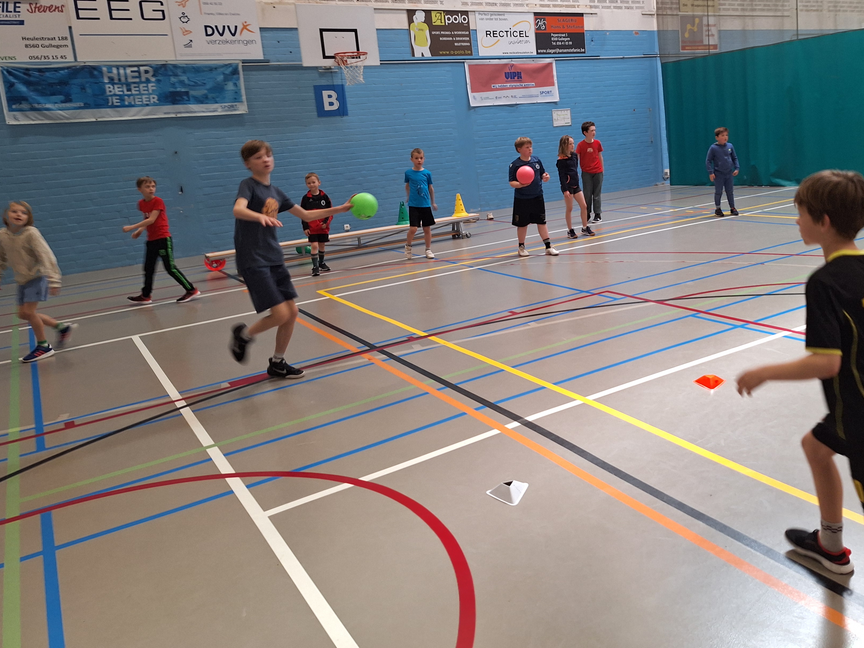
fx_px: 724
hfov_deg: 60.9
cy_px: 242
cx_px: 534
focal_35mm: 29
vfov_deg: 47.8
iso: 100
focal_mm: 5.54
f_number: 1.8
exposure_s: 1/50
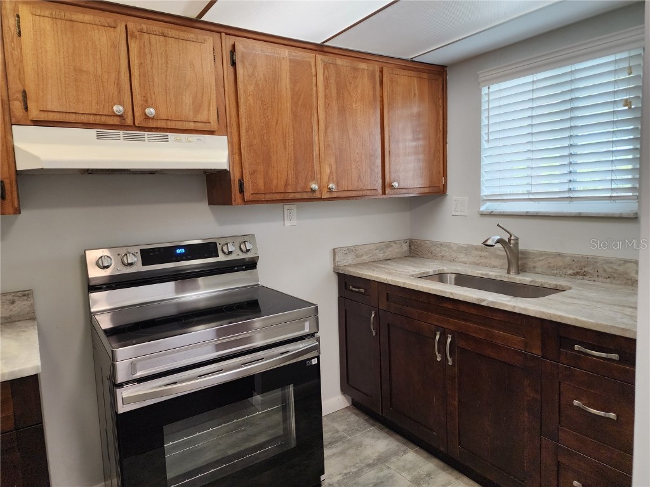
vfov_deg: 58.9
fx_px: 432
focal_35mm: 23
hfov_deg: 73.9
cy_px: 244
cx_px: 325
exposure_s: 1/120
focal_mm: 6.4
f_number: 1.8
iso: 400
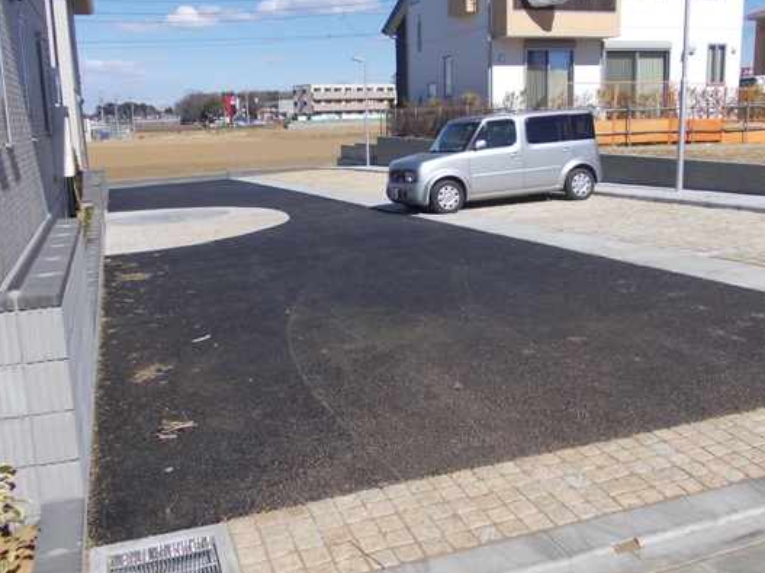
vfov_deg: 41.8
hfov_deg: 54.0
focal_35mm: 34
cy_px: 270
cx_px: 377
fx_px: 751
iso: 80
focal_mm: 4
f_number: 5.4
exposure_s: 1/500
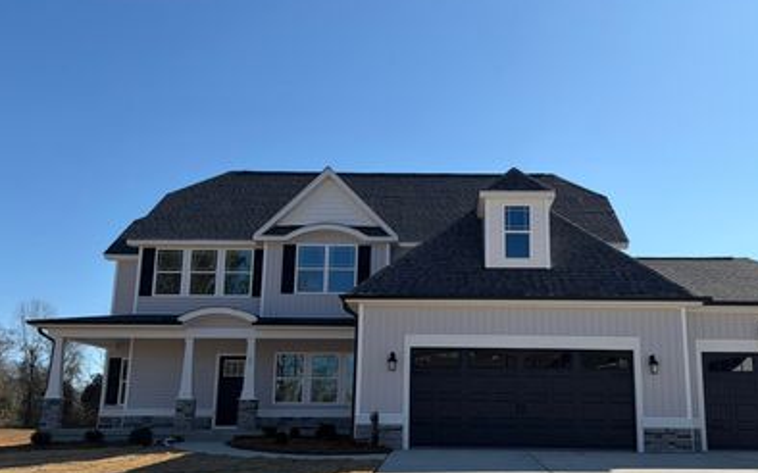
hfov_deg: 55.1
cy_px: 272
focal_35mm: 35
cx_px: 435
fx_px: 723
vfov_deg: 36.2
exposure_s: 1/4950
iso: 64
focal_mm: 5.96
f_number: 1.6
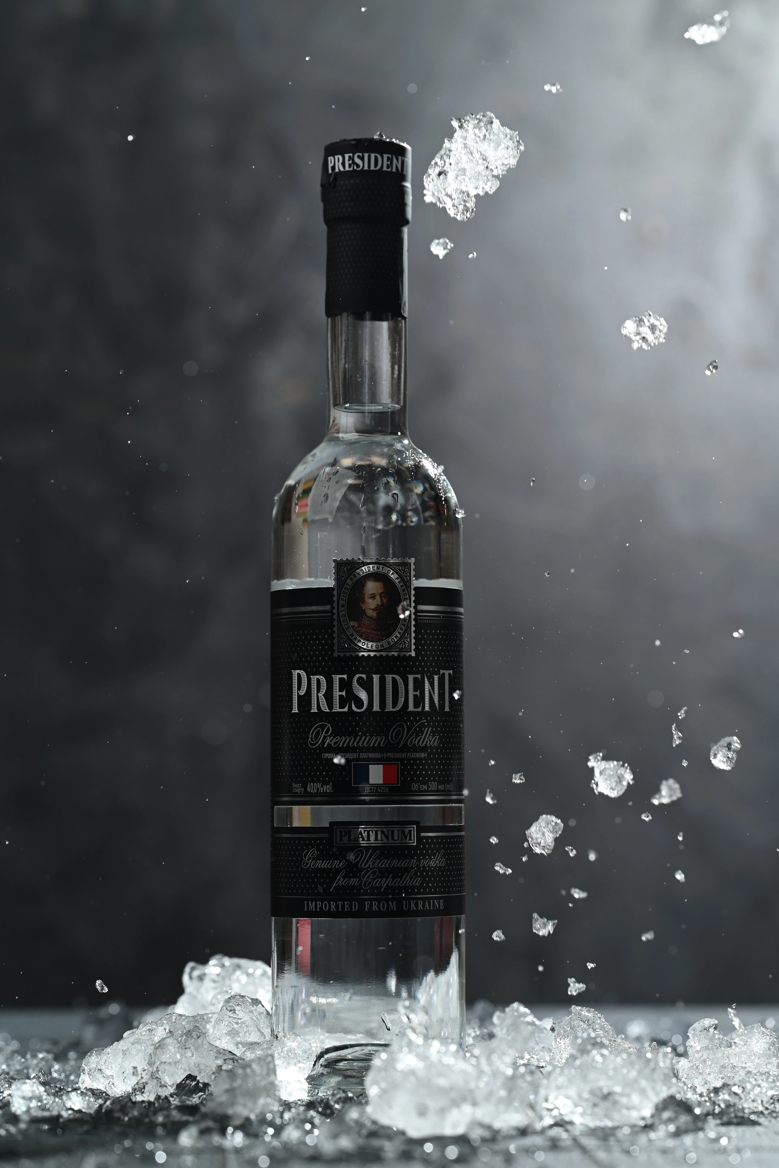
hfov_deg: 13.0
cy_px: 584
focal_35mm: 105
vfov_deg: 19.5
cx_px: 390
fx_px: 3408
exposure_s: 1/125
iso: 125
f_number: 6.3
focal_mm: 105
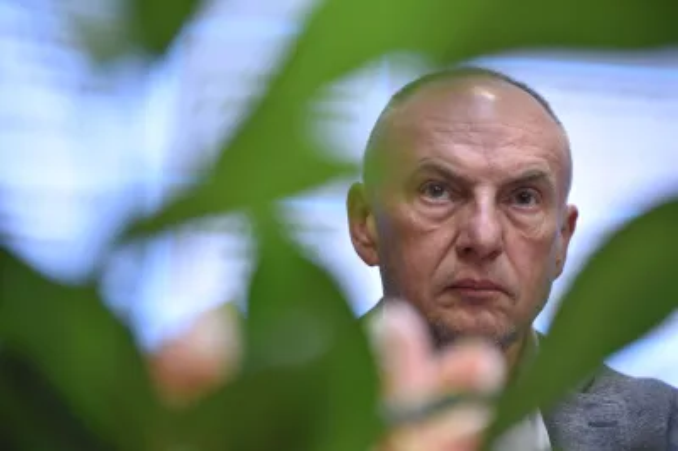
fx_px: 3763
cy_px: 226
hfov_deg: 10.3
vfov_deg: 6.9
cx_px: 339
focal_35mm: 200
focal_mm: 200
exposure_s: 1/160
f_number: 3.5
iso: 2500
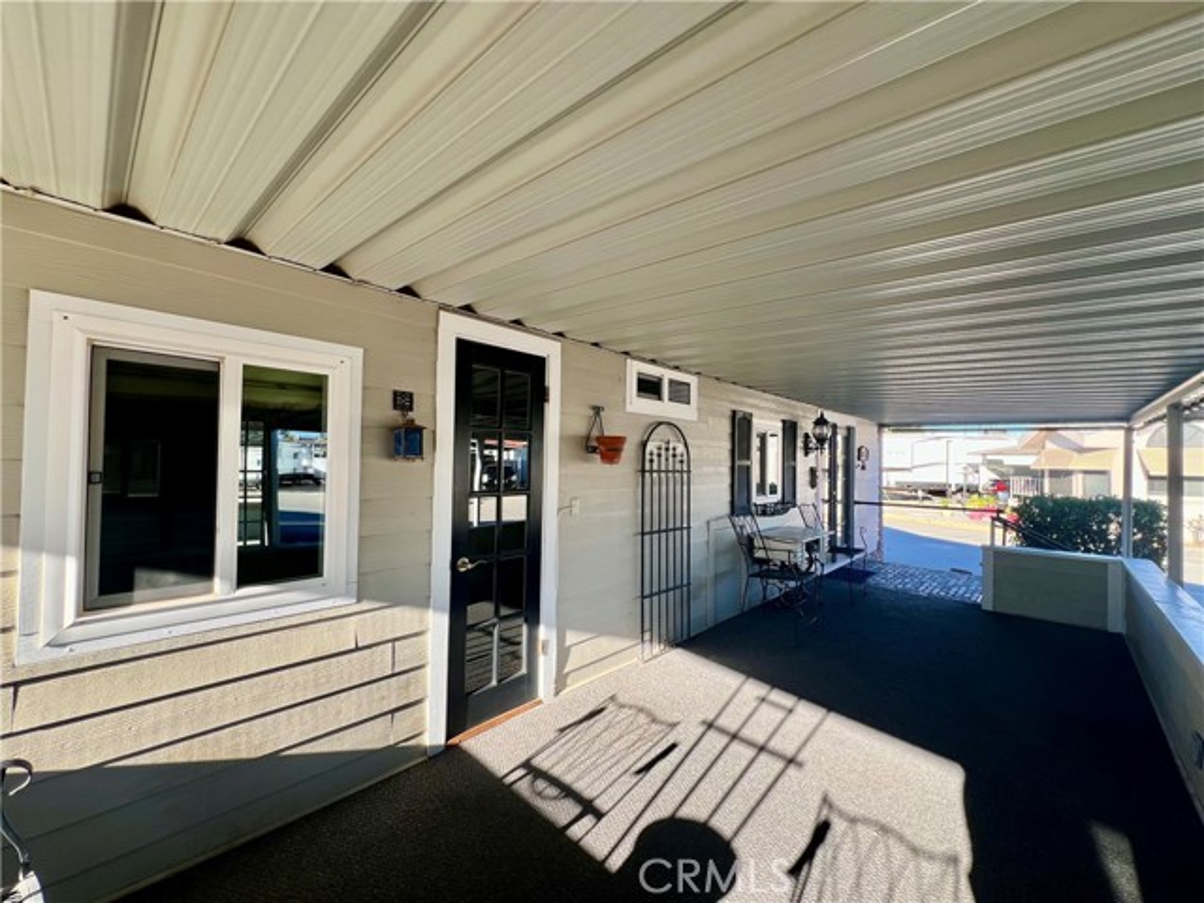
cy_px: 452
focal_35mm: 13
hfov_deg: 106.2
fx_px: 452
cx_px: 602
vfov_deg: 89.9
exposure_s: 1/213
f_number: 1.8
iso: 32
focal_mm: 1.57
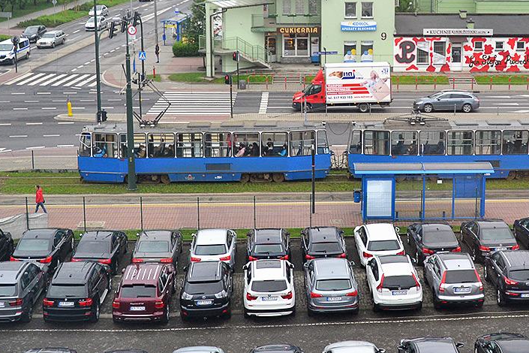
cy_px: 70
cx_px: 323
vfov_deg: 21.0
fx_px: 938
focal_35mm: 64
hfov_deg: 31.4
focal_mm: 25
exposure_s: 1/250
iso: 720
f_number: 4
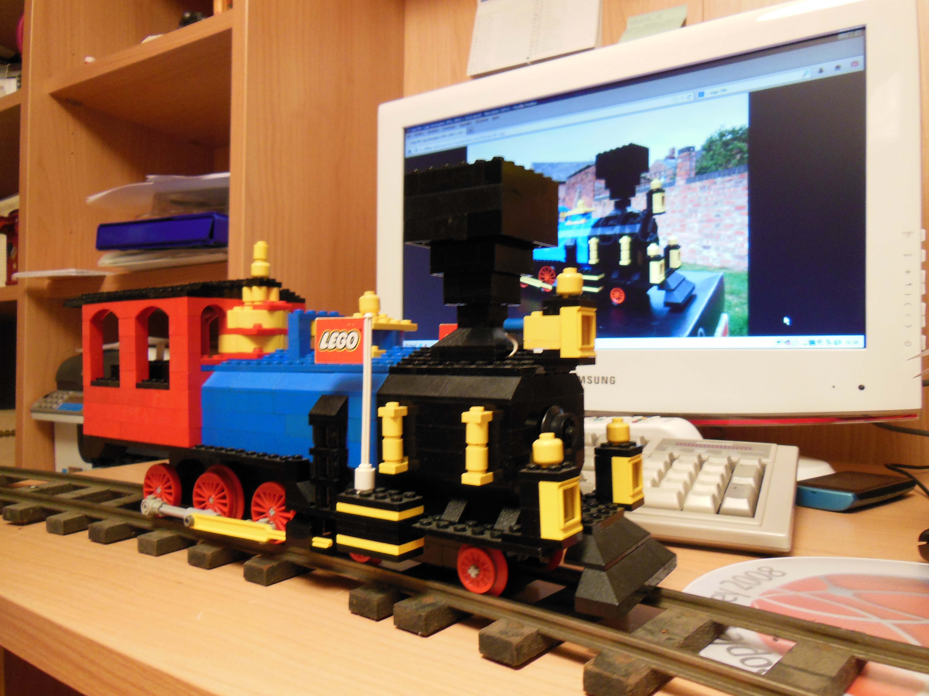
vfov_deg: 54.9
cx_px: 464
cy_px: 348
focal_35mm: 25
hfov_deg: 69.4
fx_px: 671
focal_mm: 4.5
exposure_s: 1/5
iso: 400
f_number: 3.5
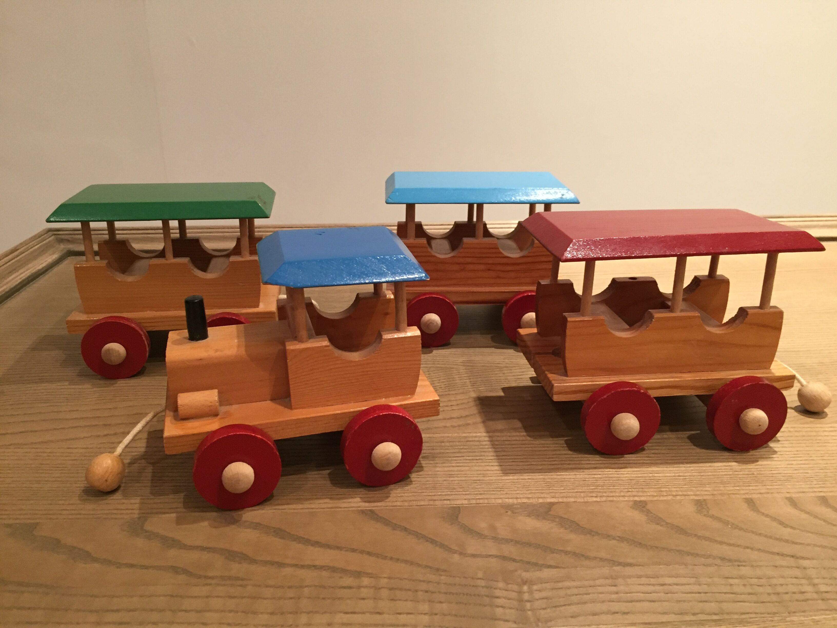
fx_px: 701
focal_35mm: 29
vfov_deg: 48.2
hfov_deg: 61.7
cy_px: 314
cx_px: 418
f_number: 2.2
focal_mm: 4.15
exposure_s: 1/33
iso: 200
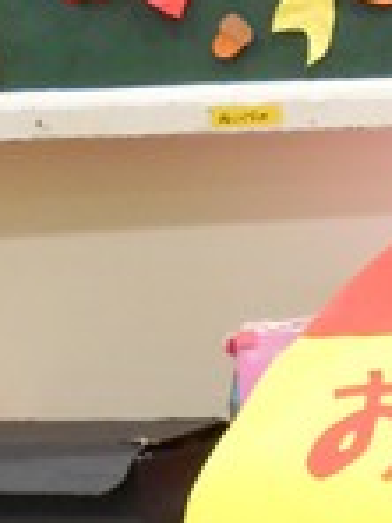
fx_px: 1857
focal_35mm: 123
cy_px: 382
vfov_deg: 16.0
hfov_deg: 11.1
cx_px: 743
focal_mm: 4.6
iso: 250
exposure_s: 1/30
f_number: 3.2
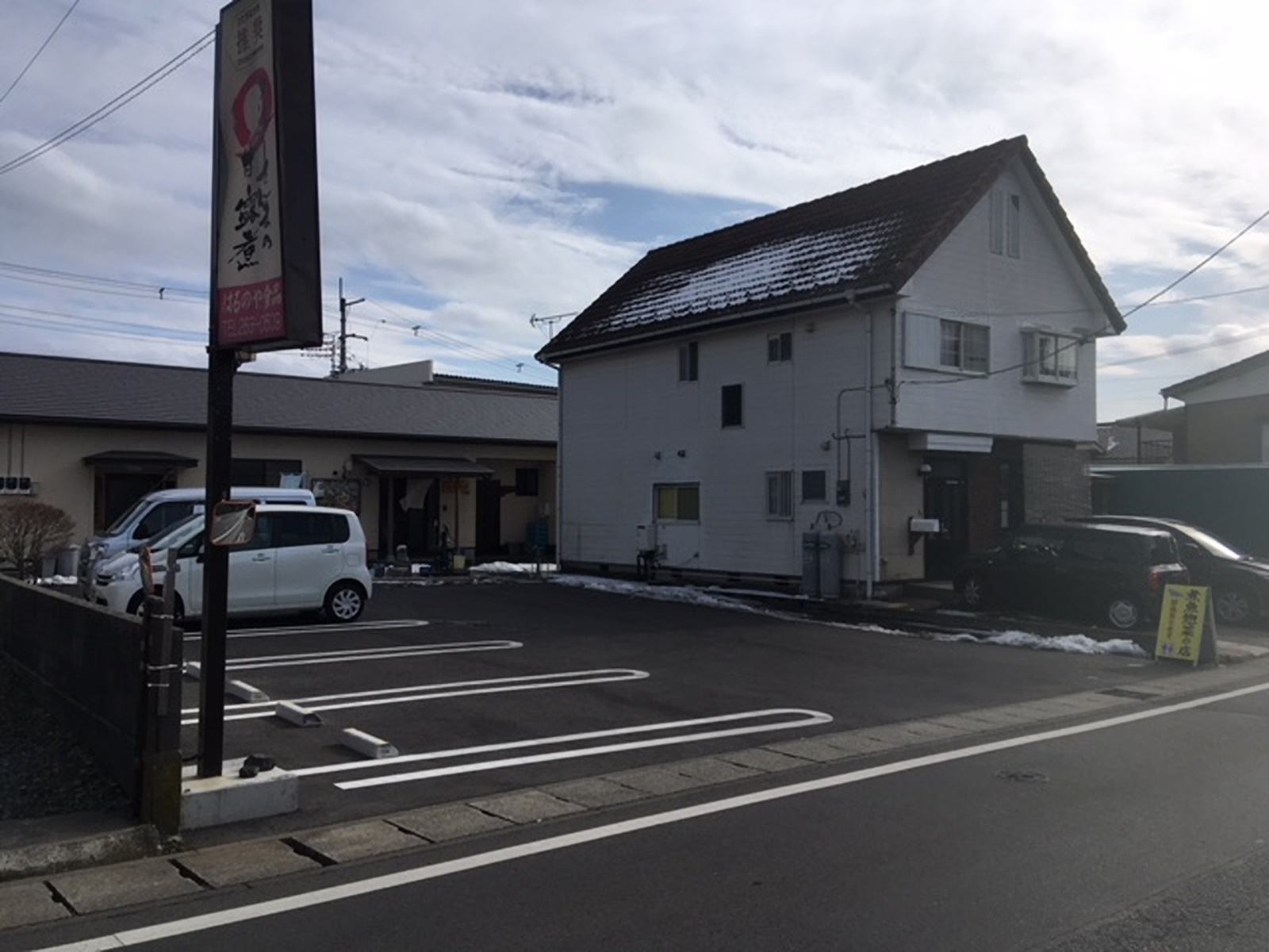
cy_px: 476
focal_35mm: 29
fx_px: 1063
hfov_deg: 61.7
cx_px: 634
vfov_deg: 48.2
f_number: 2.2
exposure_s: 1/3205
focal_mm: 4.15
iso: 25
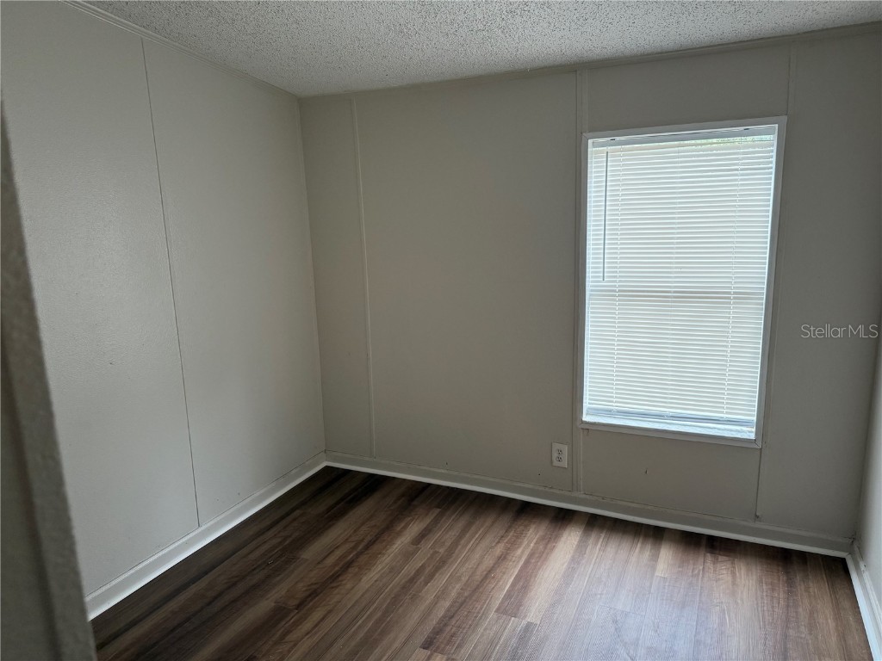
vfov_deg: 56.8
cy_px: 330
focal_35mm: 24
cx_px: 441
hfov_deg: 71.6
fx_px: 612
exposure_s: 1/120
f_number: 1.78
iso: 320
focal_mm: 6.76
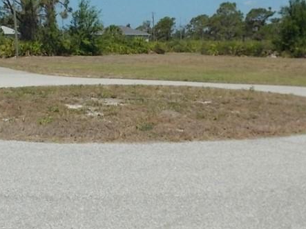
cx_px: 136
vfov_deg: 21.9
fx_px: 592
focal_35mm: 67
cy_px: 111
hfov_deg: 29.0
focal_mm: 4.1
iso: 80
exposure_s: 1/1499
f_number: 3.3
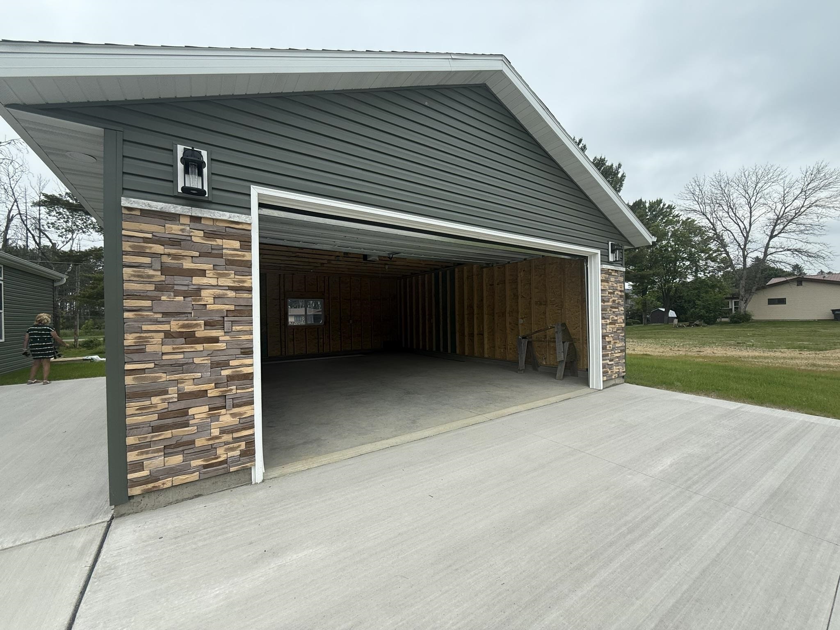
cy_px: 315
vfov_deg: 85.7
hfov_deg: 102.1
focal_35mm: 14
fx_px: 340
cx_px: 420
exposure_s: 1/522
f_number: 2.2
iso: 50
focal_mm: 2.22
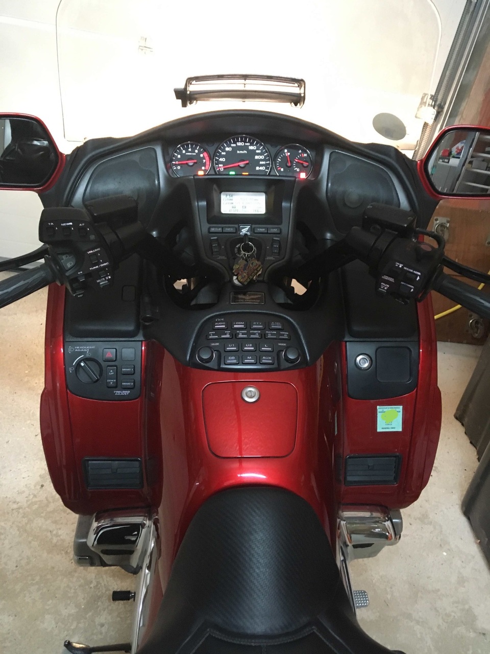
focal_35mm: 29
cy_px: 327
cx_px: 245
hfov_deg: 48.2
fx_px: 547
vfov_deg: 61.7
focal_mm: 4.15
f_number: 2.2
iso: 400
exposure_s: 1/17
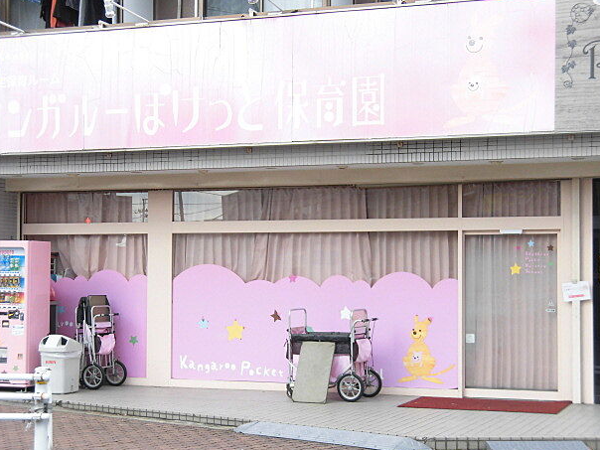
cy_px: 233
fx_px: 1248
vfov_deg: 20.4
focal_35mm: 72
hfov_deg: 27.0
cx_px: 291
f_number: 4.4
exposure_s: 1/160
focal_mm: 12.14
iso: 100
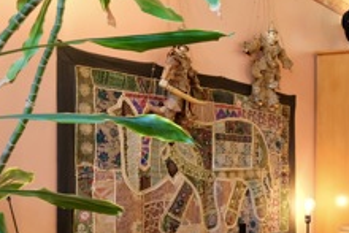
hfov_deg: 31.7
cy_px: 181
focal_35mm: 49
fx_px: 475
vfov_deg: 27.1
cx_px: 444
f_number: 4
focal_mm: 10
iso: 1250
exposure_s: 1/30
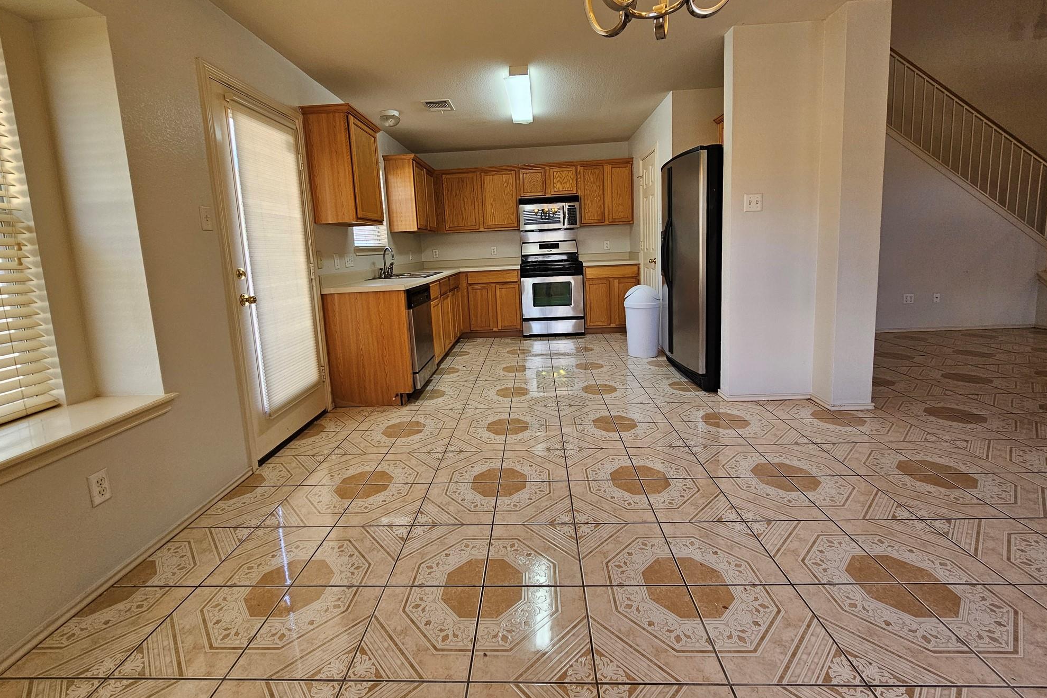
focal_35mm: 14
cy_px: 311
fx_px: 407
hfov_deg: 104.2
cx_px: 512
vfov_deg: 80.9
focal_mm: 2.2
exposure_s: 1/60
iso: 100
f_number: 2.2
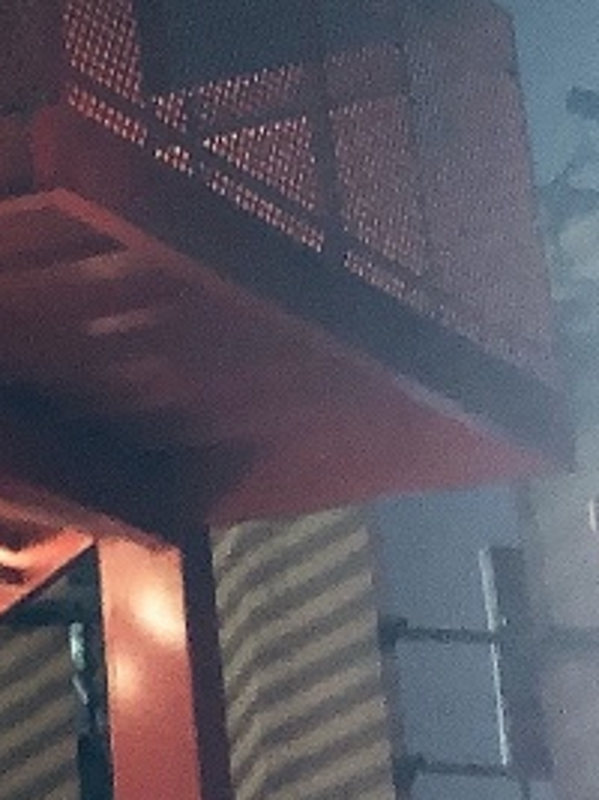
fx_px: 2909
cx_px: -461
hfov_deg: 11.0
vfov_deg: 15.0
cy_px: -219
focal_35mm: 126
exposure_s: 1/4
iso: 320
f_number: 1.8
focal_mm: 3.99
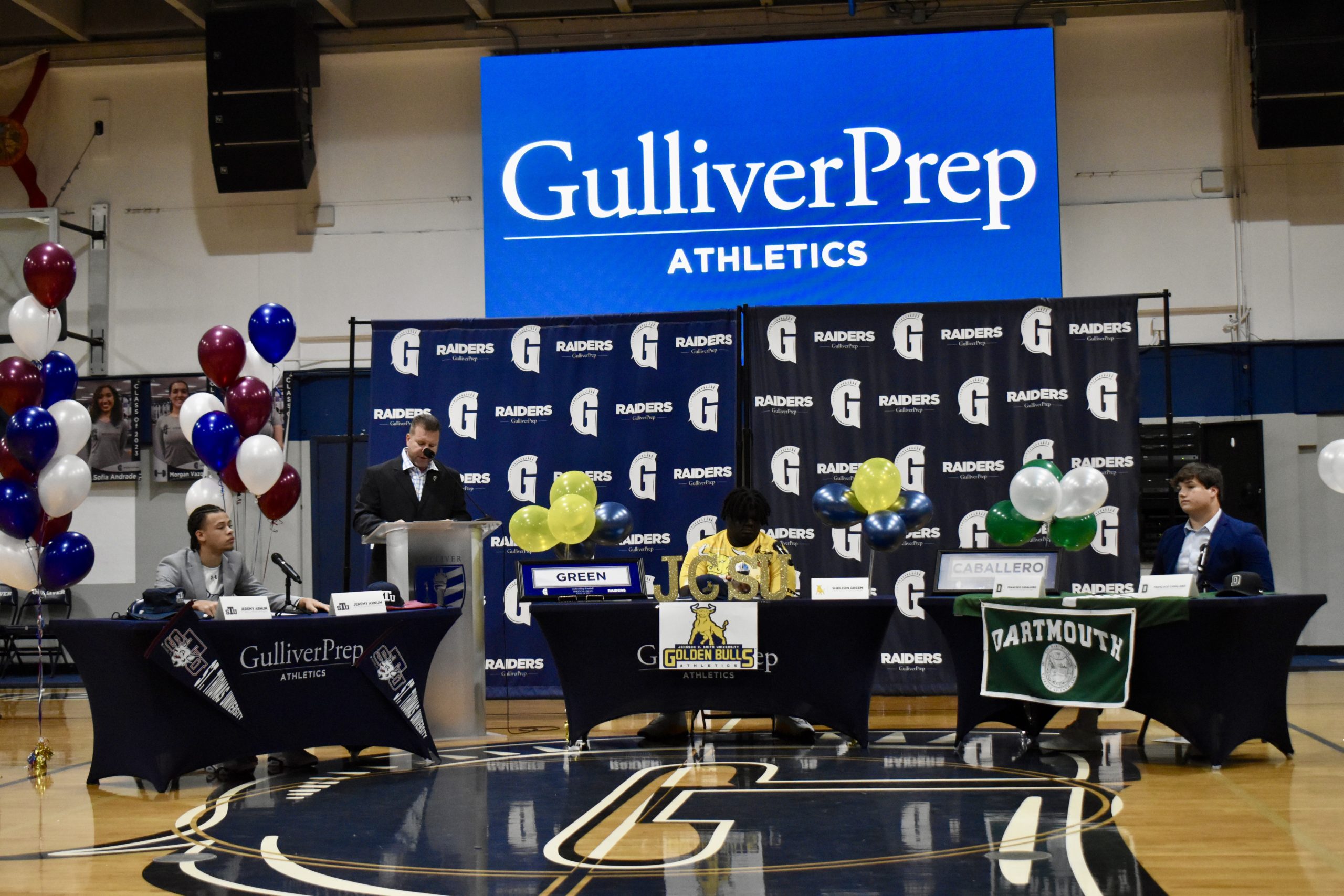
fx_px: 2016
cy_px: 448
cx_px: 672
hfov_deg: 36.9
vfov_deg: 25.1
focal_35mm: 54
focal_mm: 36
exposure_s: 1/320
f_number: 4.8
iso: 3200
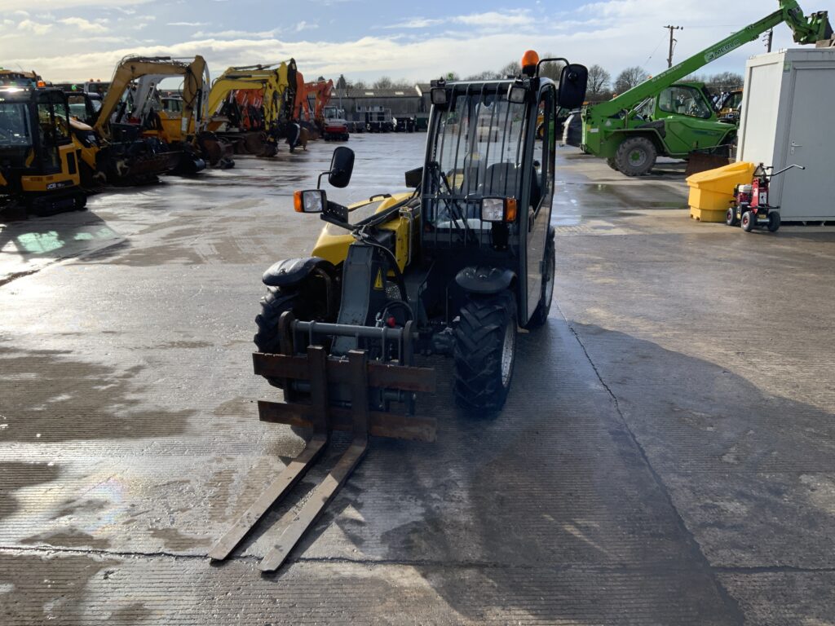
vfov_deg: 48.2
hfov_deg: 61.7
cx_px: 418
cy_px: 313
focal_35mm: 29
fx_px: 700
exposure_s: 1/1848
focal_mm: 3
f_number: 1.8
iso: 16
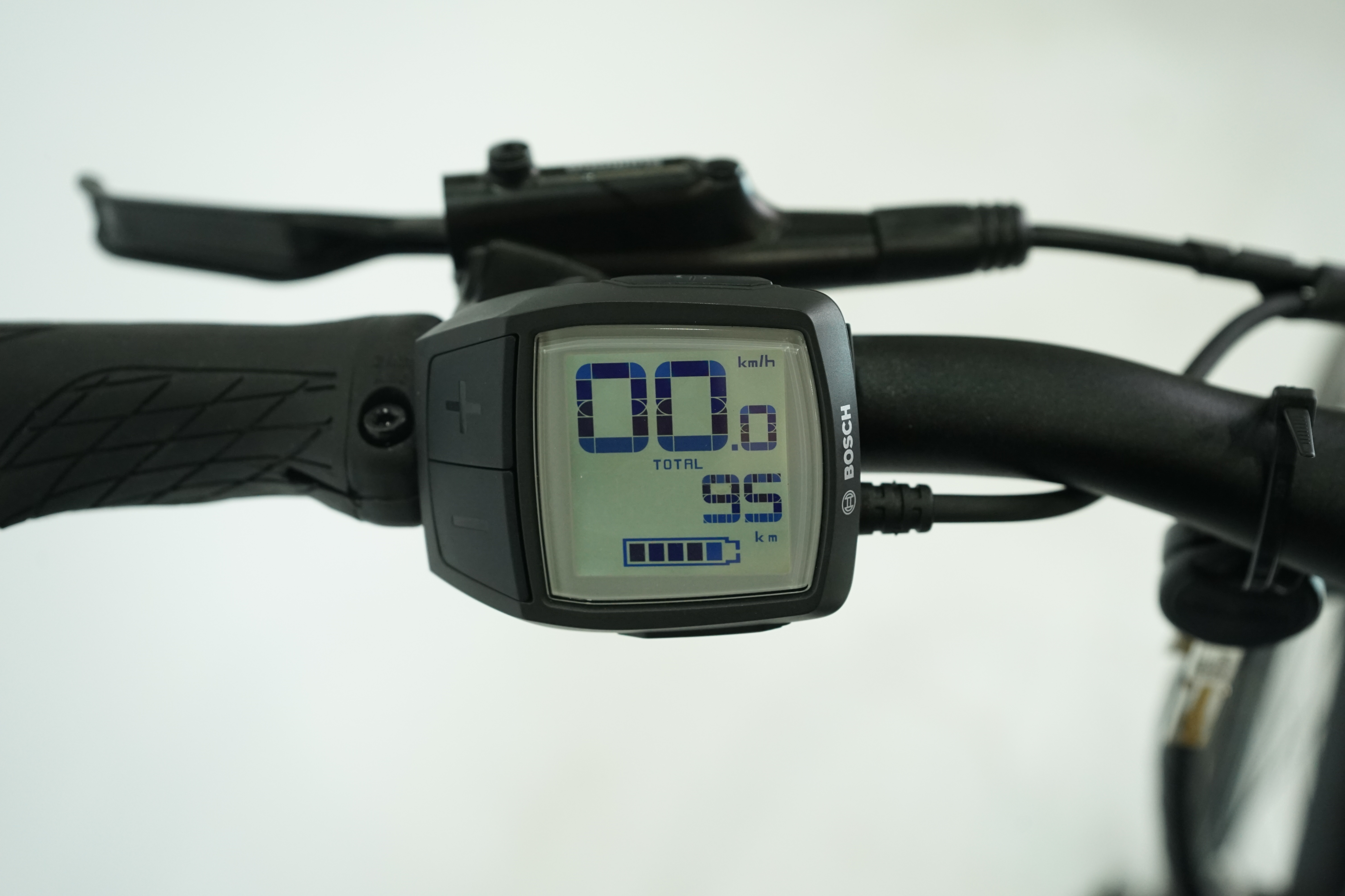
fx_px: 1868
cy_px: 448
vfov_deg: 27.0
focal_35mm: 50
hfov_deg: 39.6
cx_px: 672
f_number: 5.6
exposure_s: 1/200
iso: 1600
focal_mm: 50
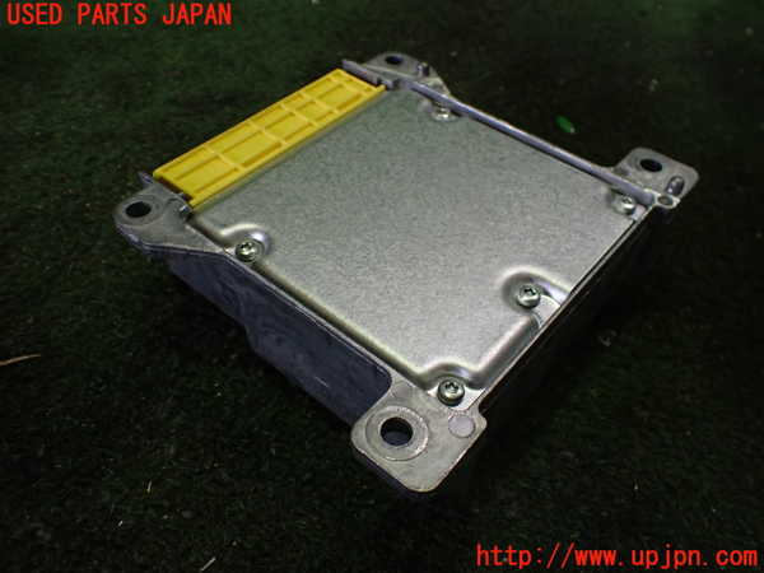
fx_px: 662
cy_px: 286
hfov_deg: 60.0
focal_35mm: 30
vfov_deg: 46.8
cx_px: 382
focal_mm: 5.4
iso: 500
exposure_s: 1/125
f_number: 2.3
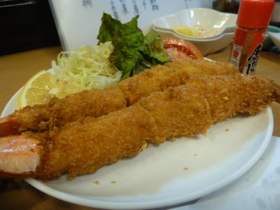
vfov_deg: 54.9
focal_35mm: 25
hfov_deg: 69.4
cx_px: 140
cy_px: 105
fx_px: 202
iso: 800
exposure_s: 1/40
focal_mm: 4.5
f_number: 3.1
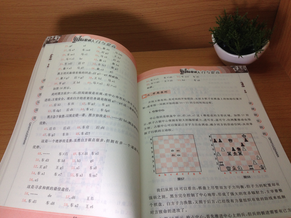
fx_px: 277
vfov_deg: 42.9
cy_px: 109
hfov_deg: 55.4
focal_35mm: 33
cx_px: 146
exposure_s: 1/100
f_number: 2.4
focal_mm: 4.12
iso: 64
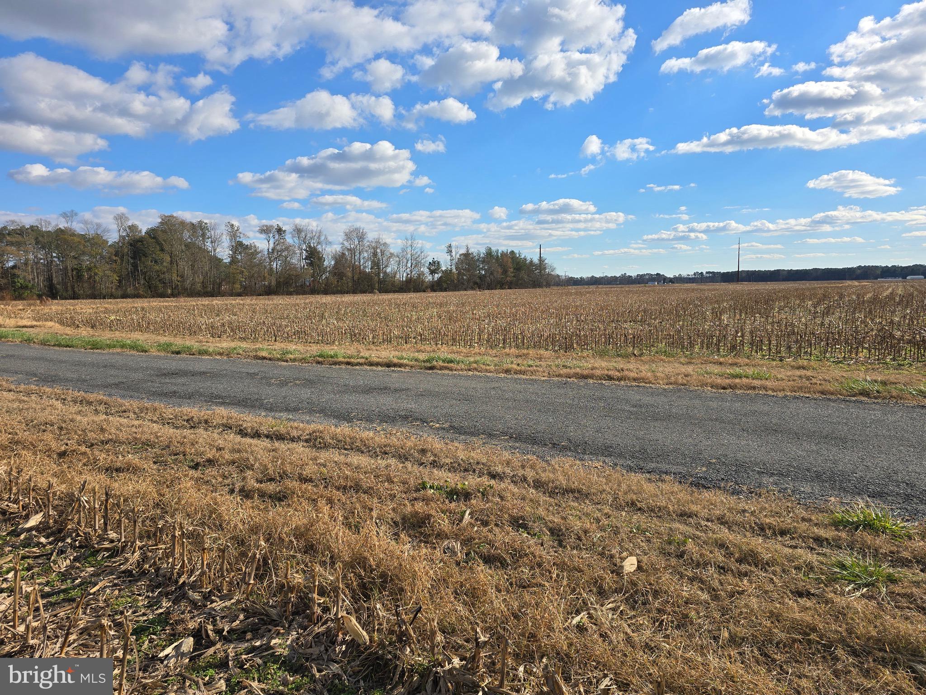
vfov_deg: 58.9
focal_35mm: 23
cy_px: 348
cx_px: 463
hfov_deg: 73.9
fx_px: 615
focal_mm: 6.3
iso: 12
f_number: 1.7
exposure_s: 1/1041
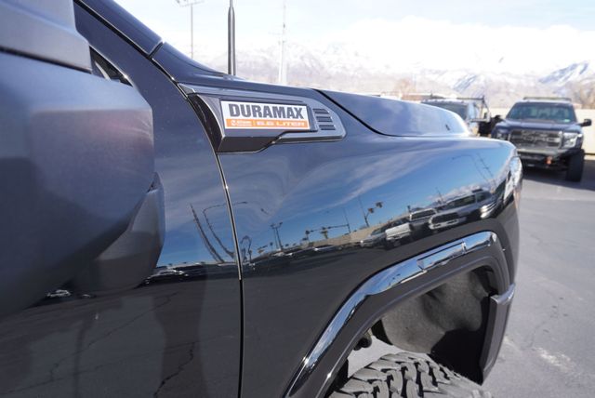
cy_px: 199
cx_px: 298
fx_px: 422
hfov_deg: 70.4
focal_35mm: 26
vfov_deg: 50.5
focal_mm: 17
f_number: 5.6
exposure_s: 1/125
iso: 100
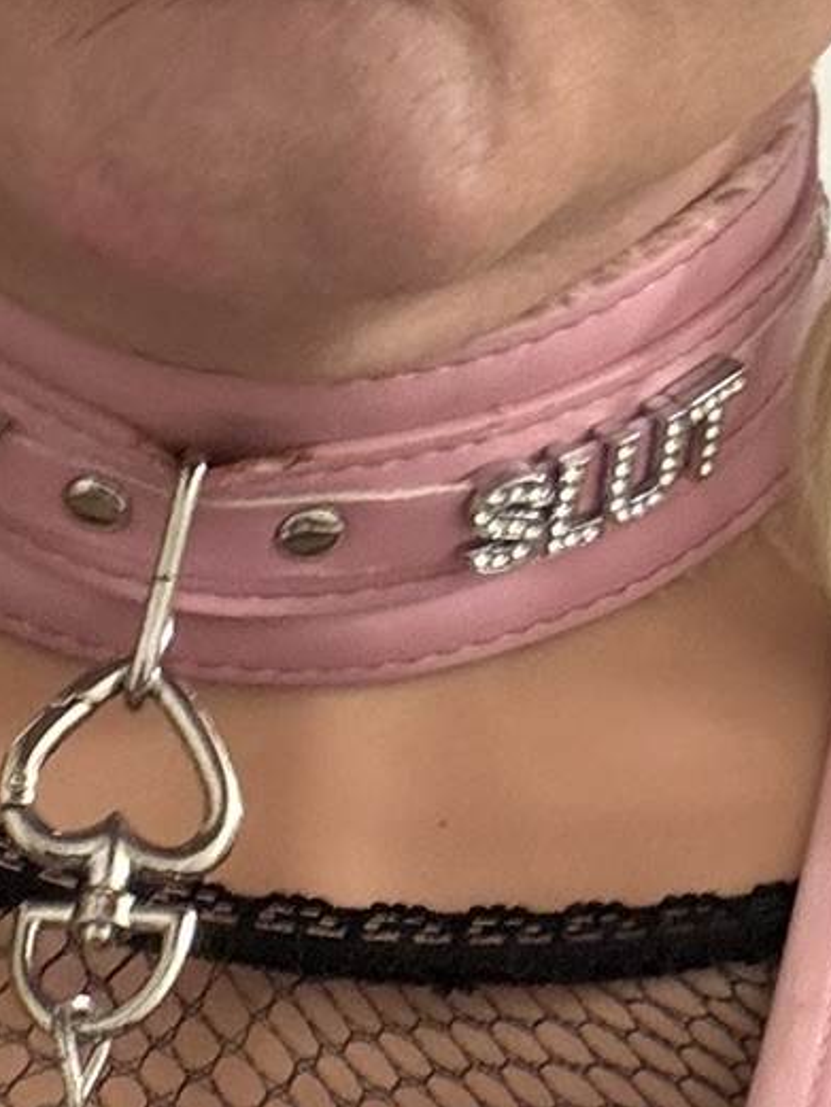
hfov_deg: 12.5
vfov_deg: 16.7
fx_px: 3775
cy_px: 497
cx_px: 266
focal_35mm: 118
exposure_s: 1/33
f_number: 1.9
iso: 200
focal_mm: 2.69
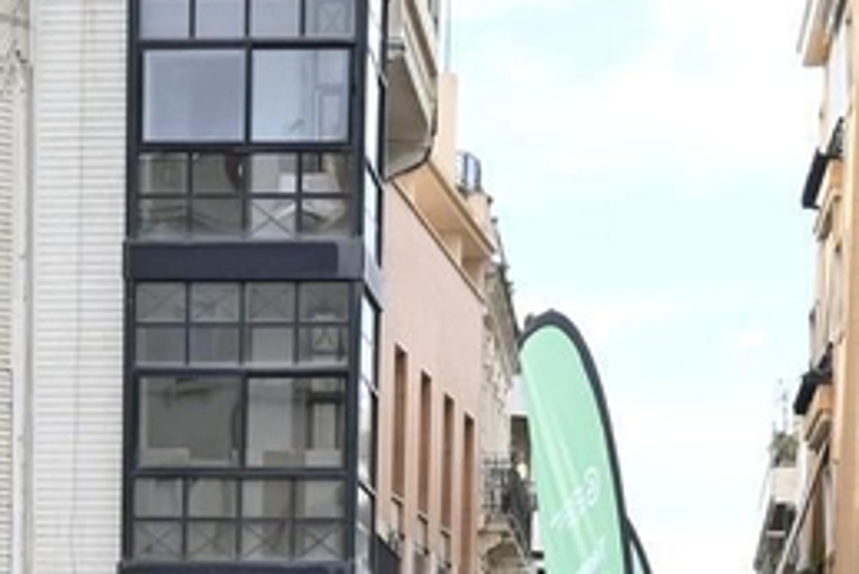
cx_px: 192
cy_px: 1526
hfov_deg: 13.8
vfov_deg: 8.3
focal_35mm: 148
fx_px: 3533
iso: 800
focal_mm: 16
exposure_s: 1/1600
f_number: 5
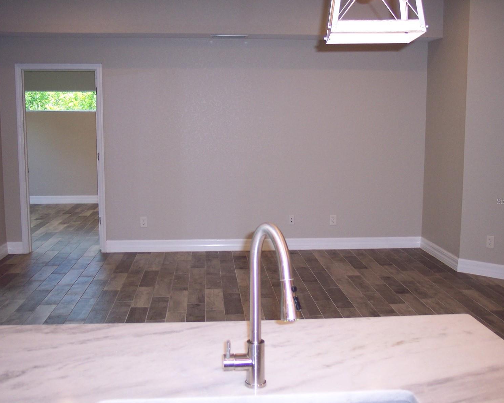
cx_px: 257
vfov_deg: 36.5
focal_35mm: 41
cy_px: 201
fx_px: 611
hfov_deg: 44.8
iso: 140
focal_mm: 8
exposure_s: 1/60
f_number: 2.8
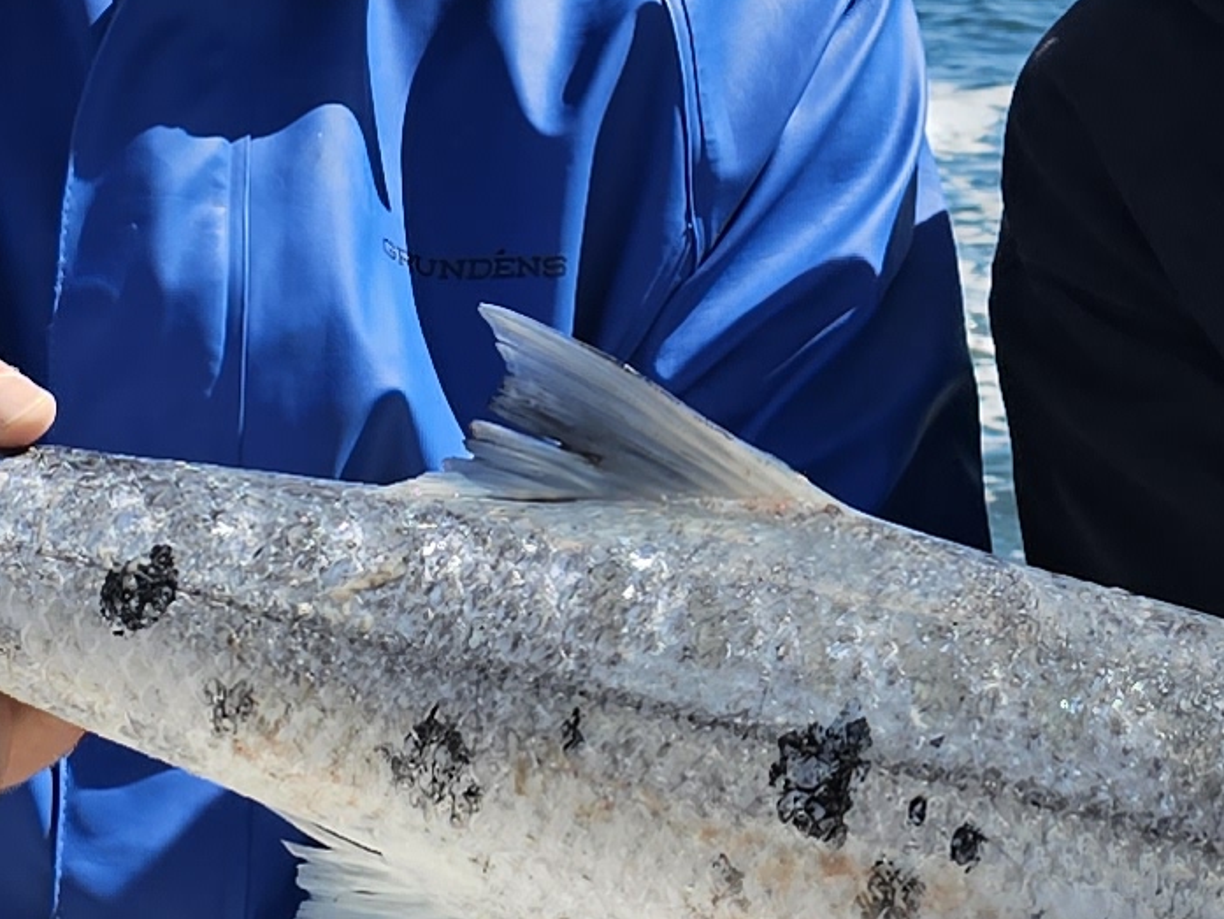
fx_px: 4668
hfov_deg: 14.8
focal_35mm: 132
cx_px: 1122
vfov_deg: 11.1
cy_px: -26
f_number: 1.7
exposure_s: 1/1047
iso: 20
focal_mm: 6.3
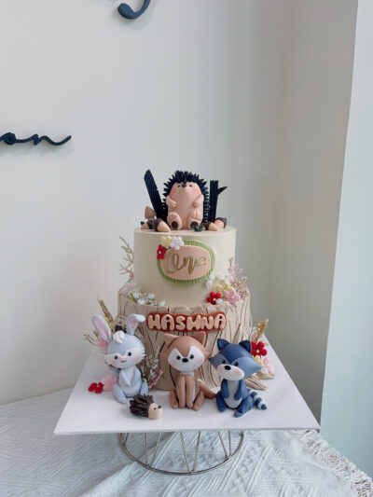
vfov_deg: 67.3
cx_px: 186
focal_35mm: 26
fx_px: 373
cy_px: 248
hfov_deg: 53.1
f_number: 1.6
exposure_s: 1/121
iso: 40
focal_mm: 5.1
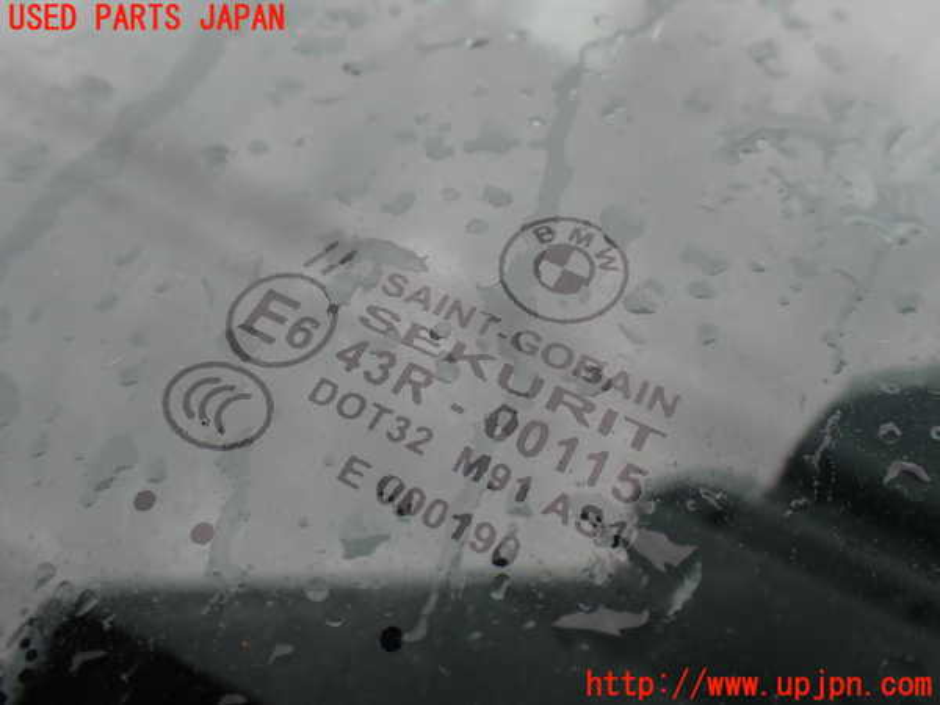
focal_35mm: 30
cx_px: 470
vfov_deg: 46.8
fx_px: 815
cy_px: 352
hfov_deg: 60.0
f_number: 3.2
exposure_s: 1/160
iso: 100
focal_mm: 5.4
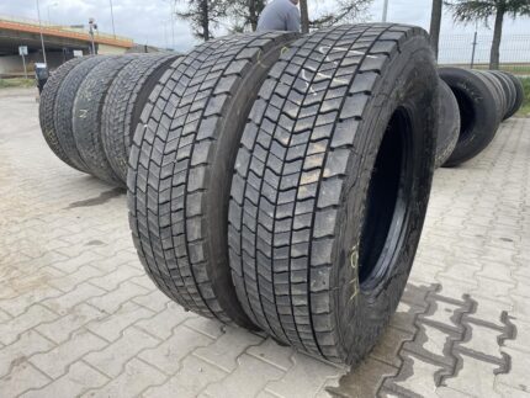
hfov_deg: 67.3
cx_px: 265
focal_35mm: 26
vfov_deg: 53.1
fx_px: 398
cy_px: 199
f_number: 1.6
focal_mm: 4.2
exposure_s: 1/270
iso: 32
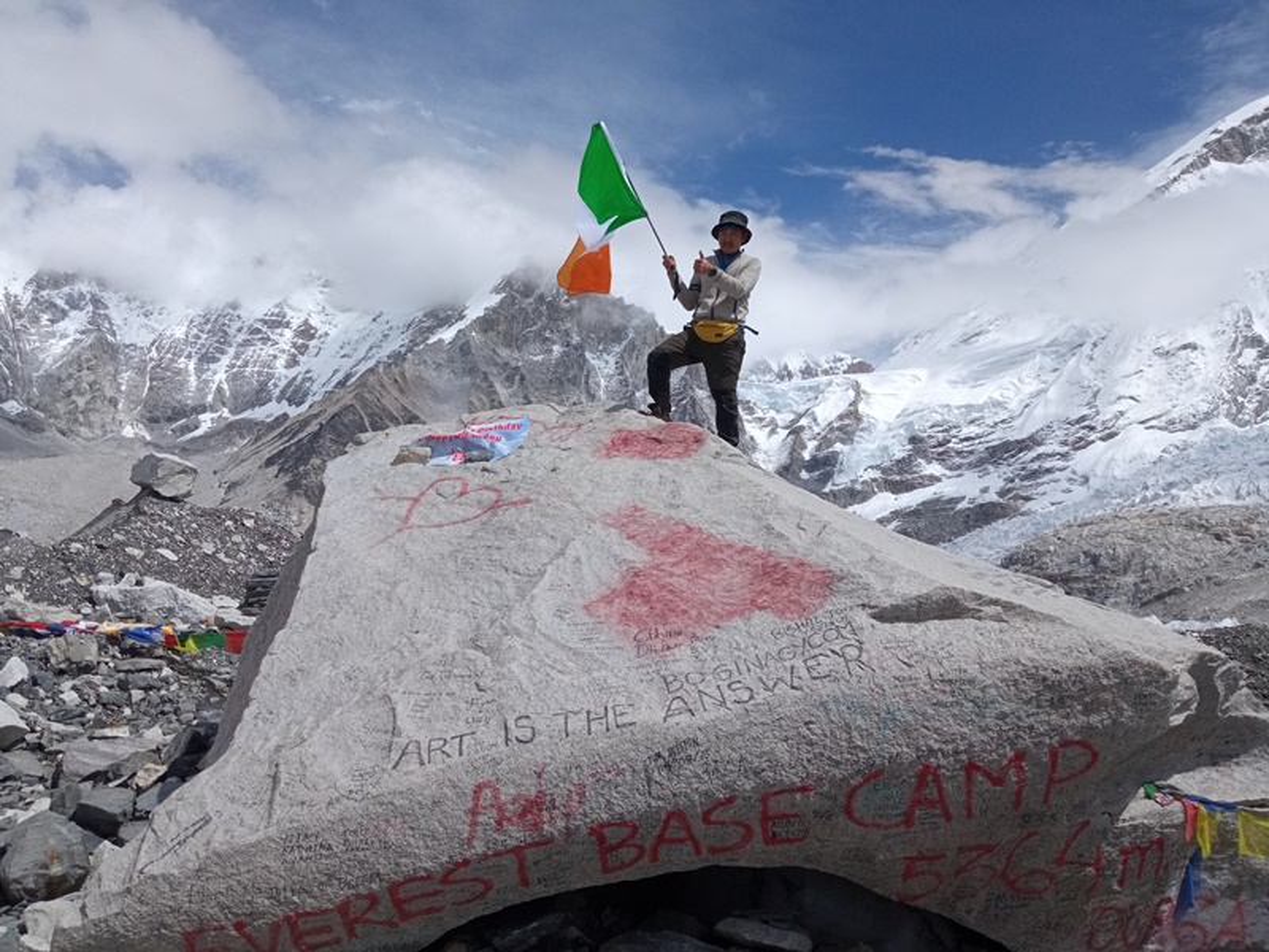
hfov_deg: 65.3
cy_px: 476
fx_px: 990
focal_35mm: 27
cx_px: 634
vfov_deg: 51.4
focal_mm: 3.79
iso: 110
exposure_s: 1/3650
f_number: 2.2
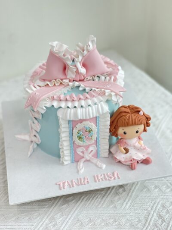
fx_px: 424
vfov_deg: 30.3
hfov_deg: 22.9
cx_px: 86
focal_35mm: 64
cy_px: 115
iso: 200
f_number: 2.2
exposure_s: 1/100
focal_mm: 7.5
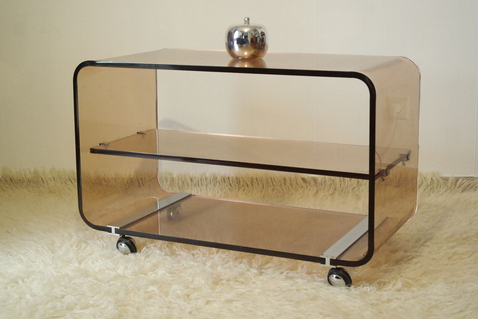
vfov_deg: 19.7
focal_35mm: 69
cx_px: 239
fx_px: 916
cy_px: 160
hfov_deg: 29.2
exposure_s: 1/30
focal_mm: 45
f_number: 5.6
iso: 3200
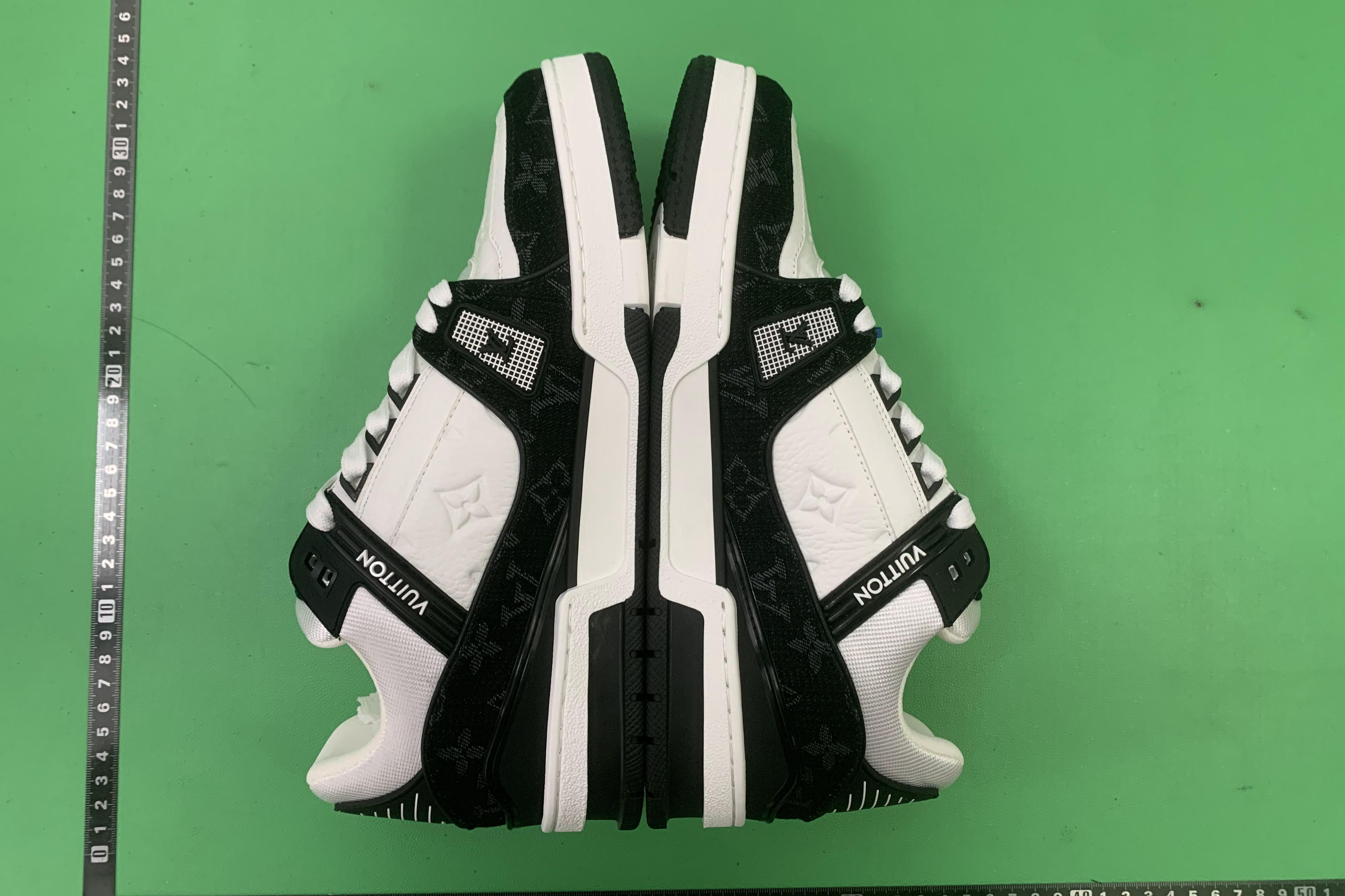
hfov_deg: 65.5
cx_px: 662
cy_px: 451
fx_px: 1046
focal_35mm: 28
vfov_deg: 46.4
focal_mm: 4.25
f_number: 1.8
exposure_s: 1/60
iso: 160
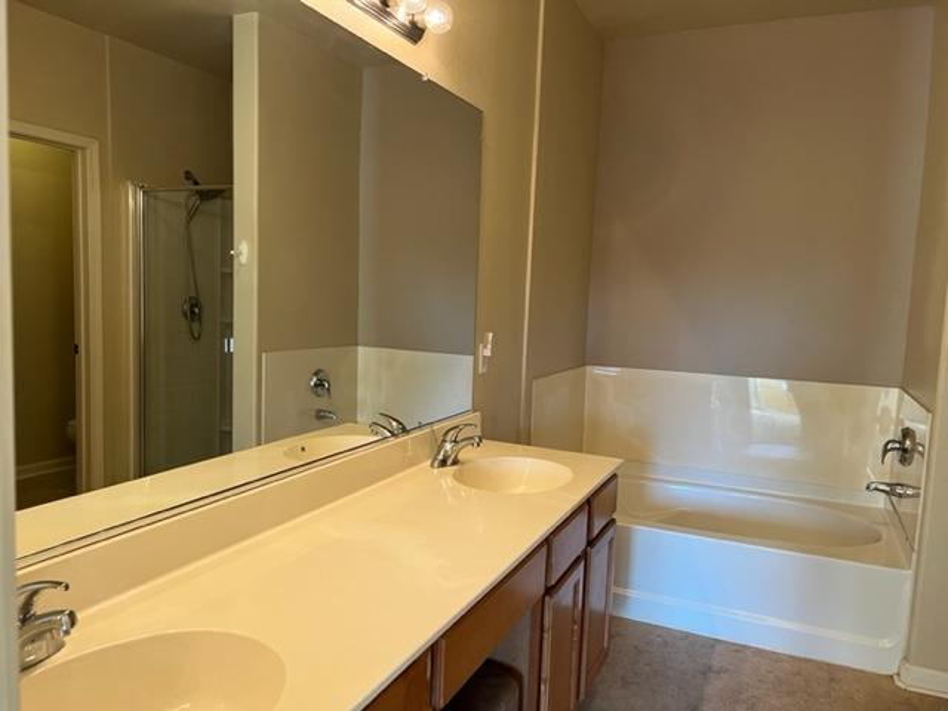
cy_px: 356
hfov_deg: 67.3
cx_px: 474
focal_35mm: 26
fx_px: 712
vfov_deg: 53.1
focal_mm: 5.7
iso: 100
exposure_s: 1/60
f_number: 1.5
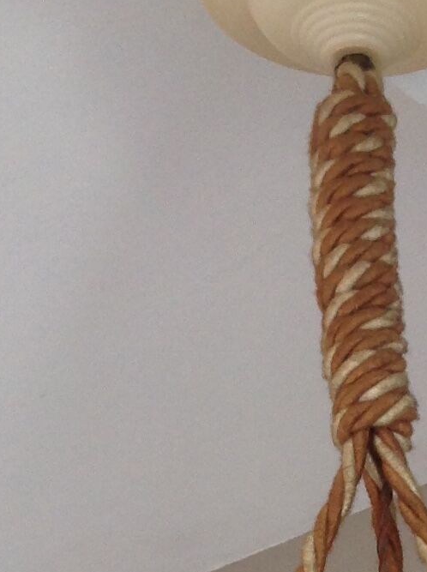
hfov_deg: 10.8
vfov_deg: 13.4
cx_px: 396
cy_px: 955
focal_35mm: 136
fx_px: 2243
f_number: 2.4
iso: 64
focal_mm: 4.28
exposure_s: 1/15
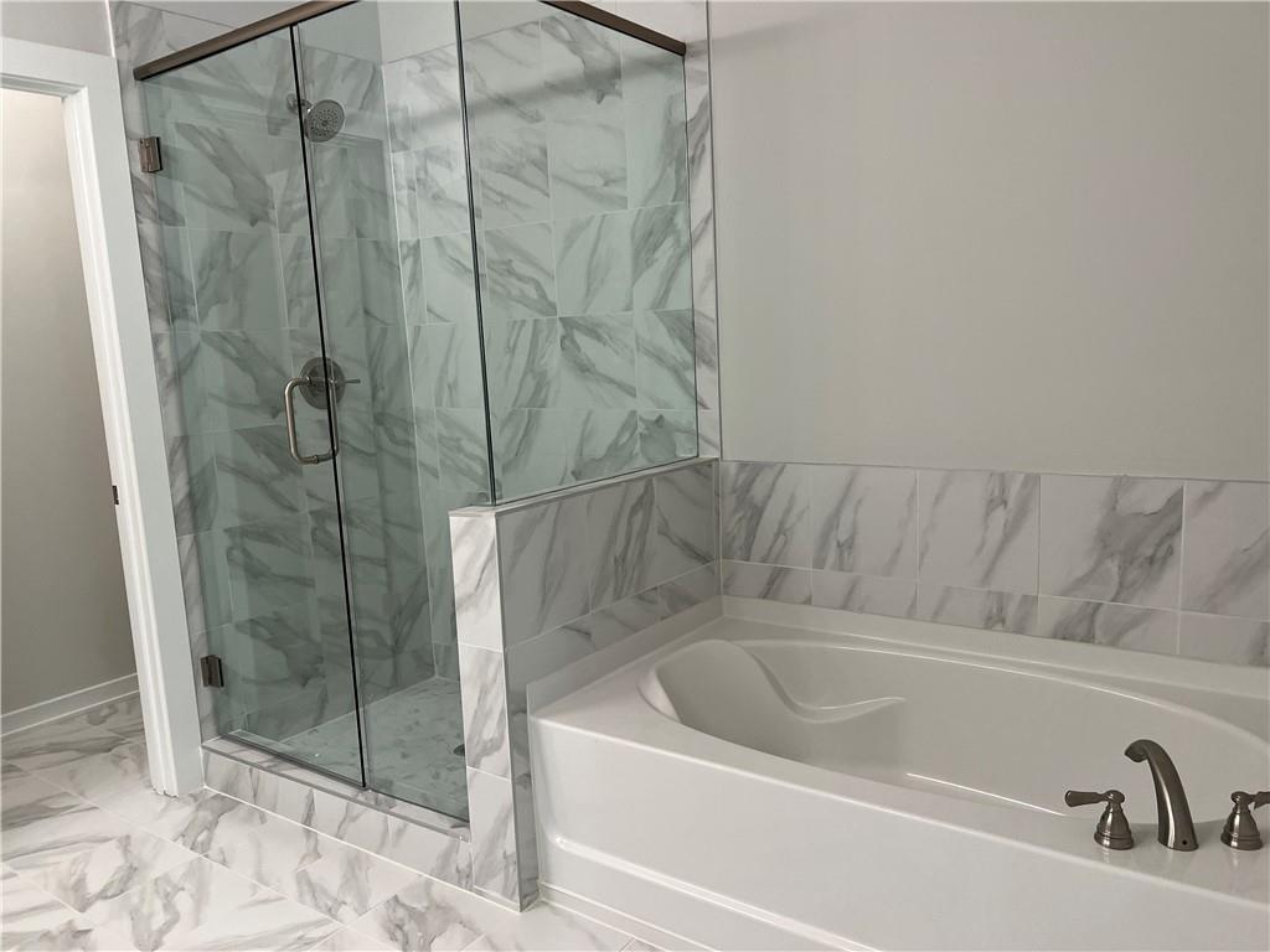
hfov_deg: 67.3
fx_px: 954
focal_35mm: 26
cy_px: 476
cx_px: 635
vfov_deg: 53.1
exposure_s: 1/120
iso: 100
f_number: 1.5
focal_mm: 5.7
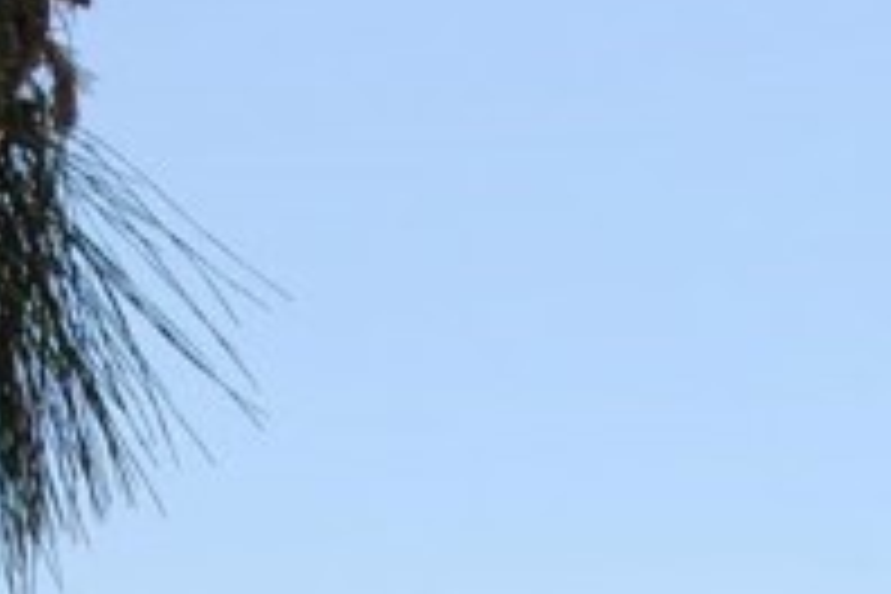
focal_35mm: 209
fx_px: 5172
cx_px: 880
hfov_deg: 9.8
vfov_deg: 6.1
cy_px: 1706
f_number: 9
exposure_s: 1/200
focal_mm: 24
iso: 100
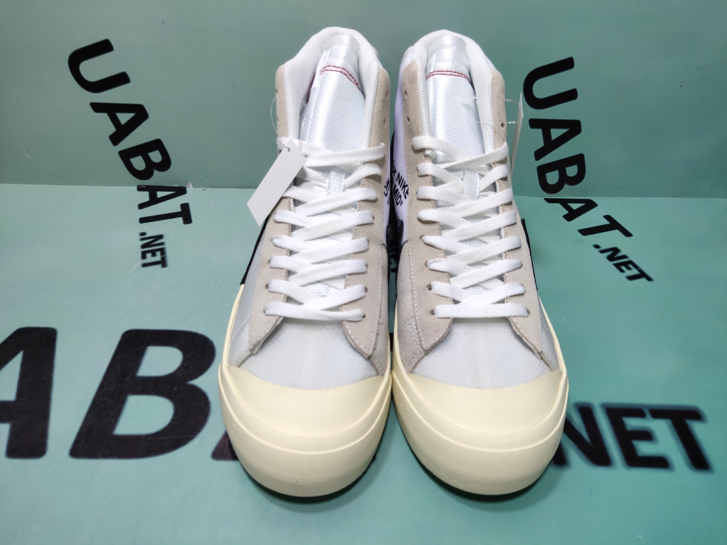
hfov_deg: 60.0
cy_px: 272
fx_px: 630
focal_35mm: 30
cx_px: 364
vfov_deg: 46.8
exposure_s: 1/100
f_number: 1.79
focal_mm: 4.35
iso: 71
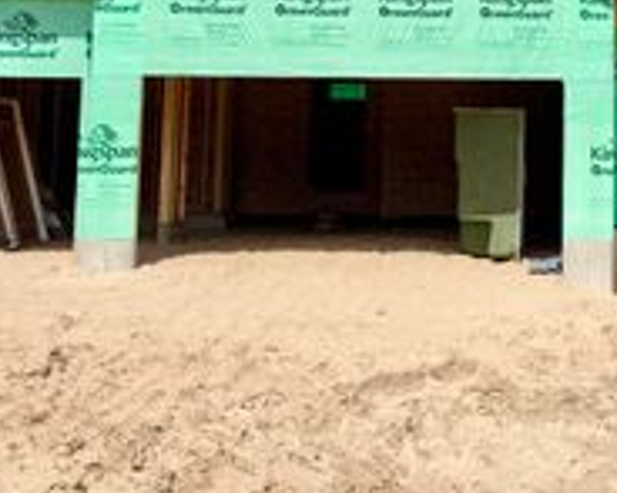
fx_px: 1259
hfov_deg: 26.3
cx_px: 594
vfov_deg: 21.5
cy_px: 29
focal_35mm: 69
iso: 50
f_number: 1.6
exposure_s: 1/6993
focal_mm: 5.96
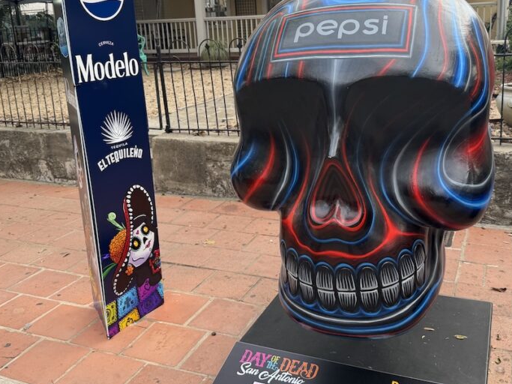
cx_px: 281
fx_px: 532
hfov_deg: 51.3
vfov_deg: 39.4
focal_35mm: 36
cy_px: 143
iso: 64
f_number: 1.78
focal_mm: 6.76
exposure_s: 1/203
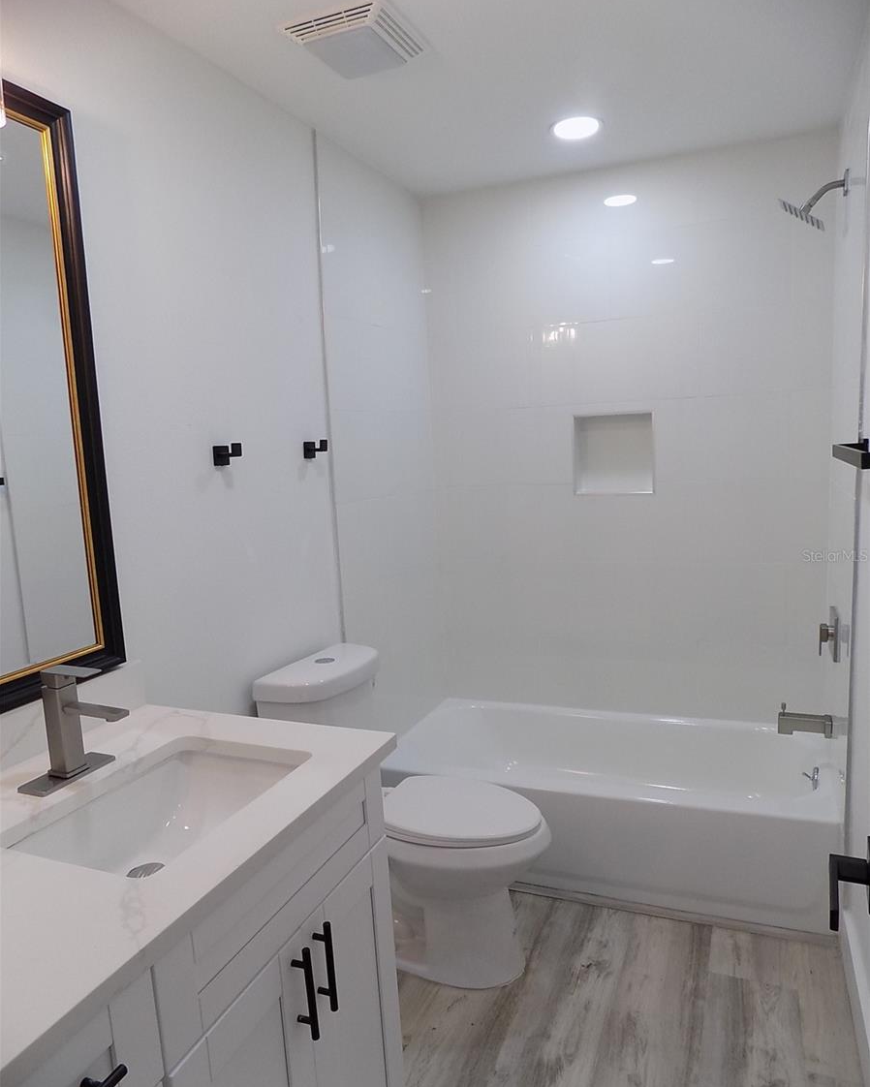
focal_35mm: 24
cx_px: 435
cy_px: 555
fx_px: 772
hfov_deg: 58.8
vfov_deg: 70.3
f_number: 3.1
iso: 80
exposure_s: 1/30
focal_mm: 4
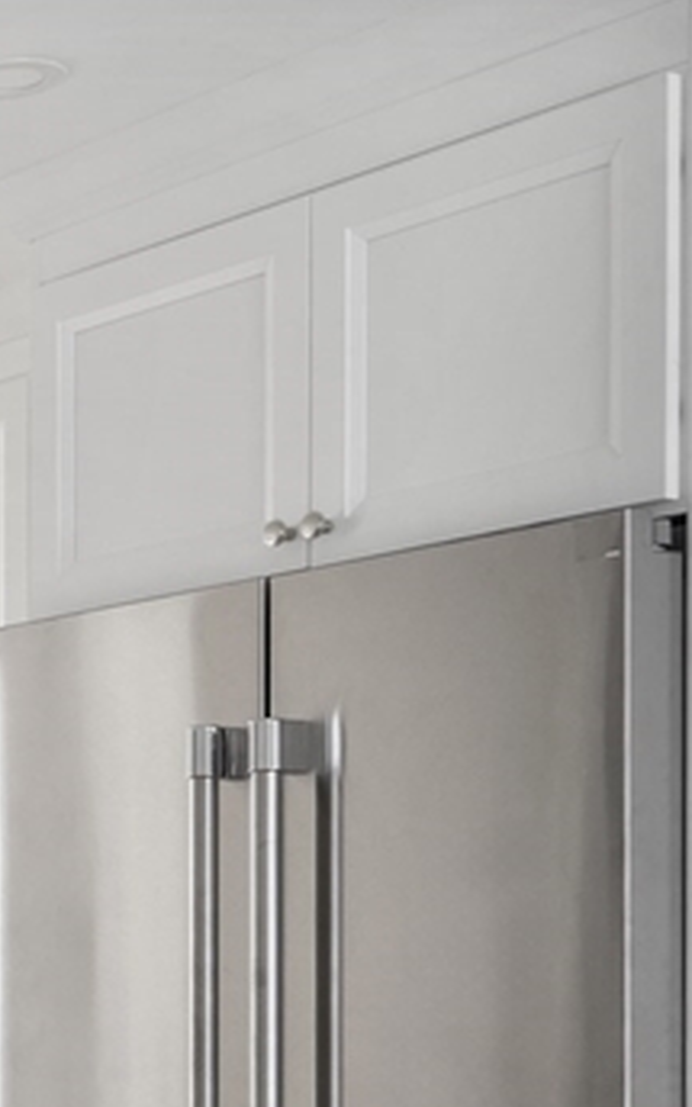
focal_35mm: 94
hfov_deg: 11.7
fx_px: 2836
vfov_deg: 21.4
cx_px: -892
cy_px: 1070
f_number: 7.1
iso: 320
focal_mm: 31
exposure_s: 1/2.5
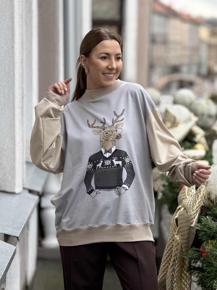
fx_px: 1003
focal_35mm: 120
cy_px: 145
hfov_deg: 12.3
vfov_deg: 16.4
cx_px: 108
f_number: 2.8
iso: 64
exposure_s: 1/99
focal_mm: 15.66
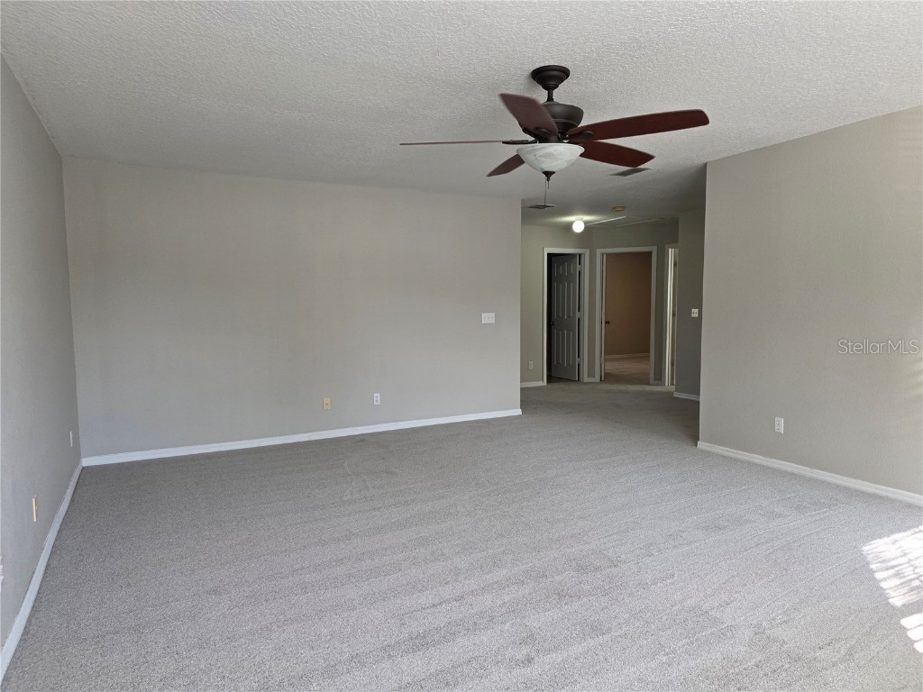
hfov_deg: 73.9
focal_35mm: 23
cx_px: 462
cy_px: 346
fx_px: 613
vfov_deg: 58.9
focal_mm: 6.3
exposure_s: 1/180
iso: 250
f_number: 1.7
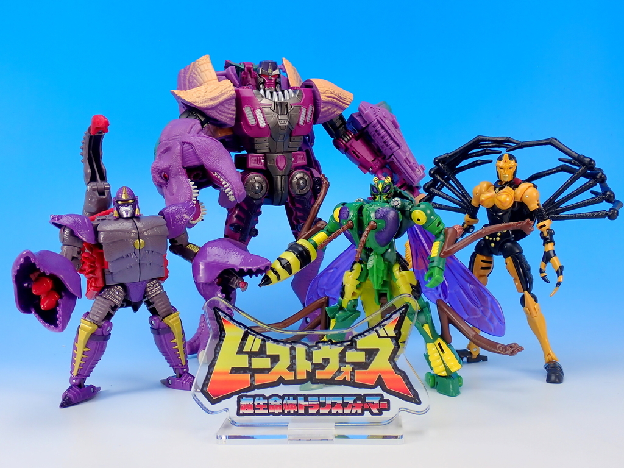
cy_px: 234
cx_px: 312
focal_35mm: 44
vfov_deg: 32.9
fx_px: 793
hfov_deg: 42.9
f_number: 11
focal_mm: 7.84
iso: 100
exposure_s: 1/1.3
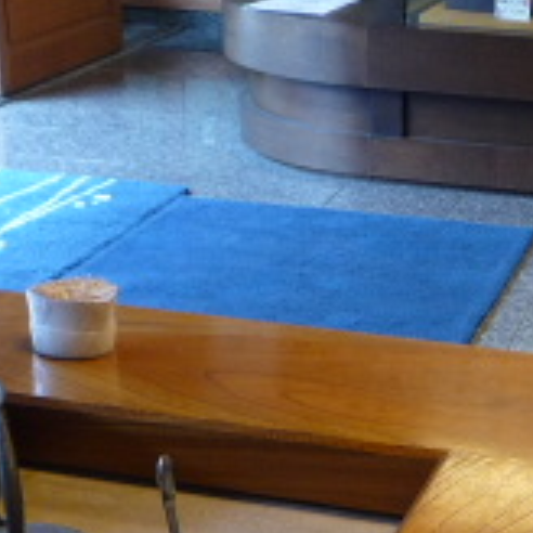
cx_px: 416
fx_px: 1498
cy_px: 445
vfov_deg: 19.9
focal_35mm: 86
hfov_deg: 20.0
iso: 160
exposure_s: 1/30
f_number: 2.8
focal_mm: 4.4
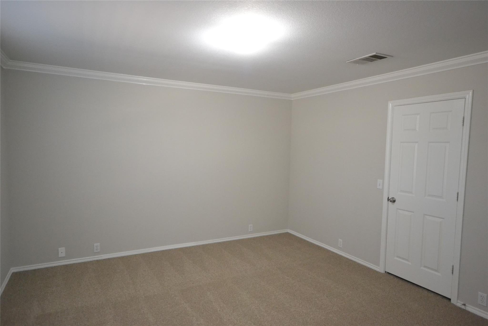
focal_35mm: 21
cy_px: 163
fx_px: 285
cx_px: 244
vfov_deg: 59.5
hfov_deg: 81.2
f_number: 4.8
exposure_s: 1/60
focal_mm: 14
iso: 3200
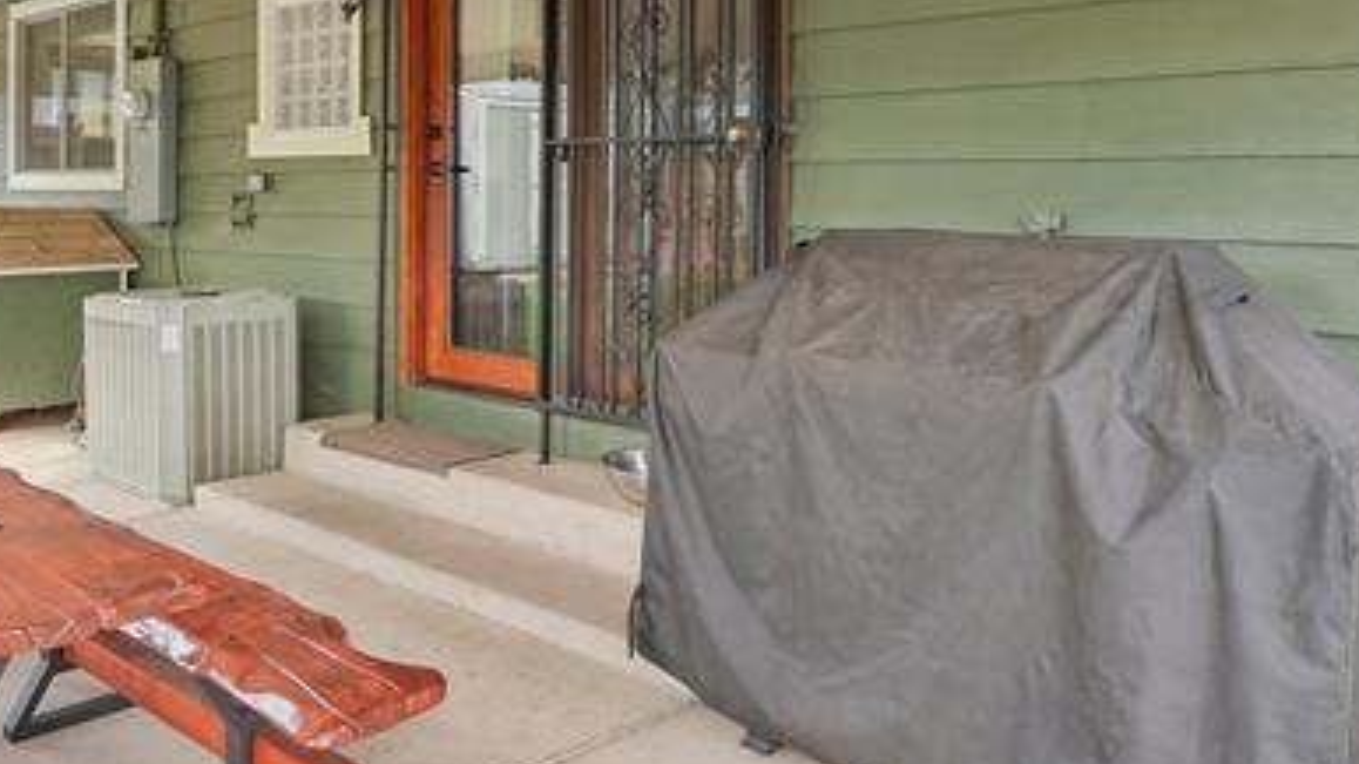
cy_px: 155
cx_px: 342
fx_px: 1211
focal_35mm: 34
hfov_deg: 55.8
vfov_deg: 34.0
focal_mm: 12.9
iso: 800
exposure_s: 1/60
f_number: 8
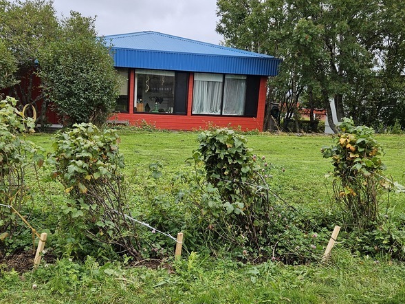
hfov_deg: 46.6
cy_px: 198
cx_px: 172
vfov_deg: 35.7
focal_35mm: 40
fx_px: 468
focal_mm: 5.4
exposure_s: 1/202
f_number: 1.8
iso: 25
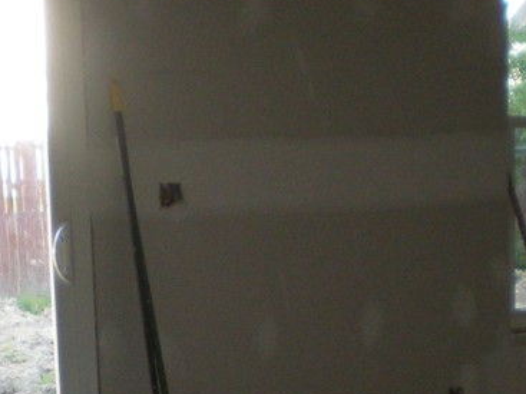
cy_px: 414
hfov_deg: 18.5
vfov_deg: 13.7
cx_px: 241
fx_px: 1610
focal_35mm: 106
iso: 200
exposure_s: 1/49.3
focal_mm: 6.3
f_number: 3.1
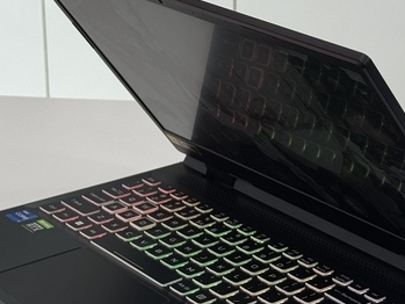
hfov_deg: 17.9
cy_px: 219
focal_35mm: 110
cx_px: 210
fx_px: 1287
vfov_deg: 13.4
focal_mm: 6.76
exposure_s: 1/133
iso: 50
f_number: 1.78
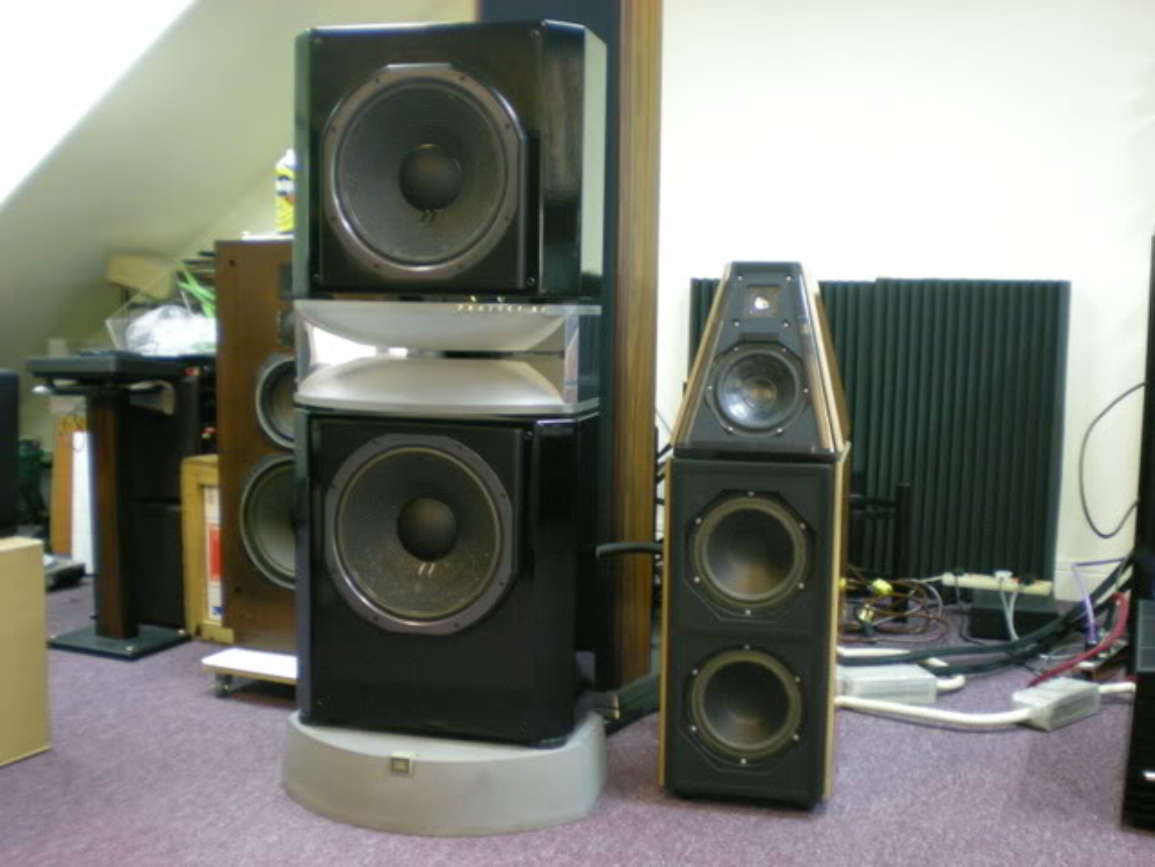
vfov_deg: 37.7
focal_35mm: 38
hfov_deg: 49.0
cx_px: 578
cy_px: 434
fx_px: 1268
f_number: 3.1
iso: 286
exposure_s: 1/8
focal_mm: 6.3
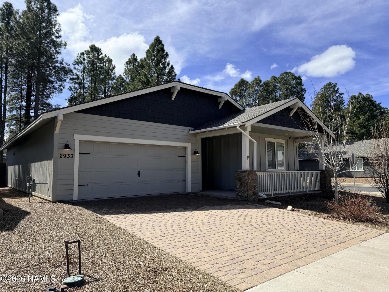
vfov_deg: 56.8
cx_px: 194
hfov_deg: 71.6
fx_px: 270
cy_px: 146
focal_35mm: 24
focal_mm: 6.76
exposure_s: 1/4975
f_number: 1.78
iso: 100
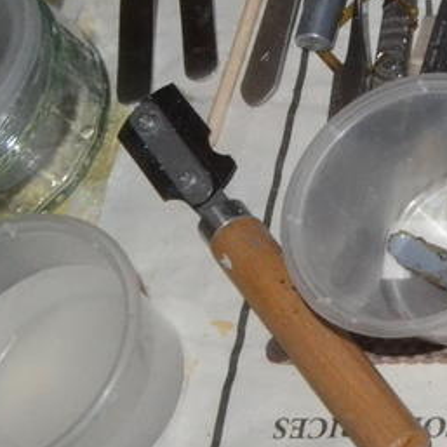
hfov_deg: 12.1
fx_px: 1739
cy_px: -92
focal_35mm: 119
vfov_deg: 14.2
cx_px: 1024
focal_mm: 20
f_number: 22
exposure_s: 1/60
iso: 3200
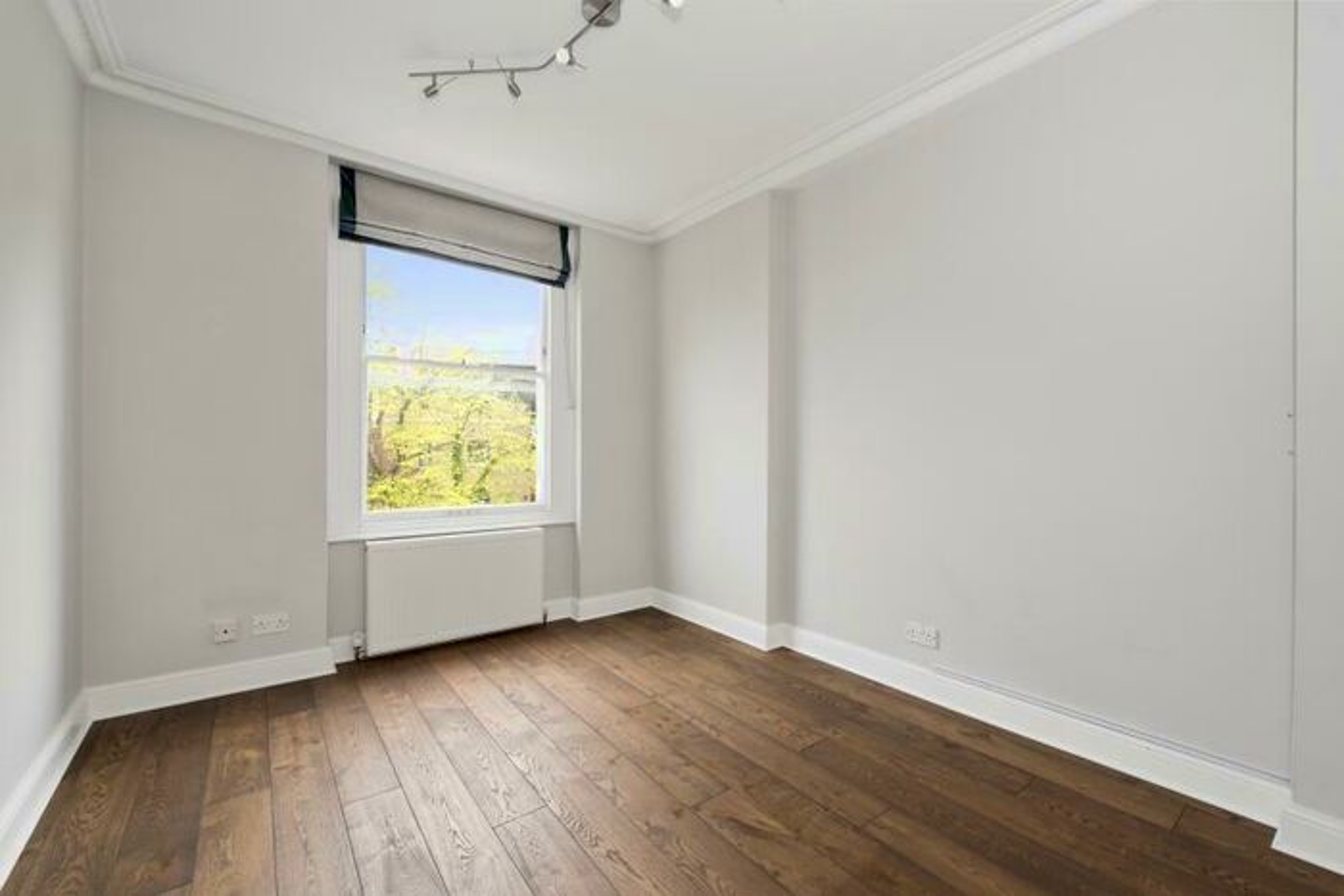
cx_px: 672
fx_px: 560
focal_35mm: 15
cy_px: 448
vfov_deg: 77.4
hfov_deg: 100.4
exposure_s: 1/15
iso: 400
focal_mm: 15
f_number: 8
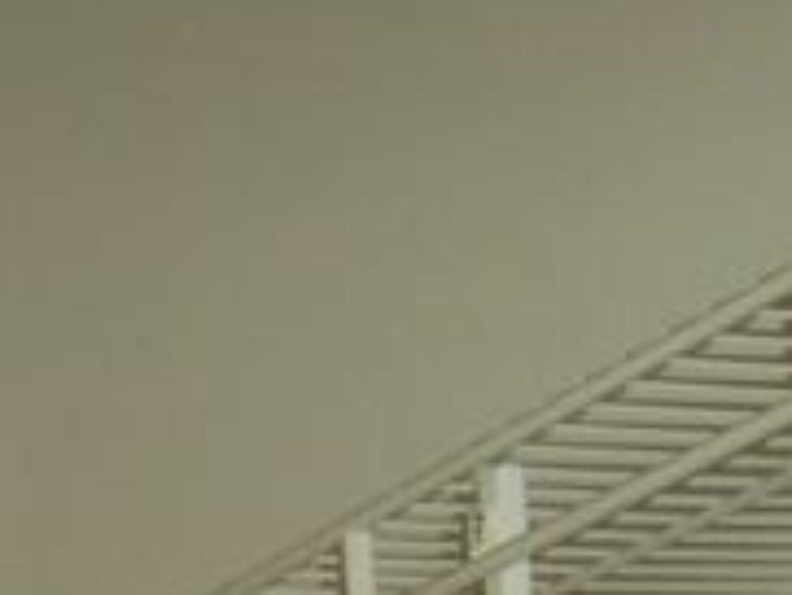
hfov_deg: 12.6
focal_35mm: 153
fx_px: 3503
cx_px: -144
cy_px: 1632
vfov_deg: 8.5
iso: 100
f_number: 3.5
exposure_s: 1/45
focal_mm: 4.9
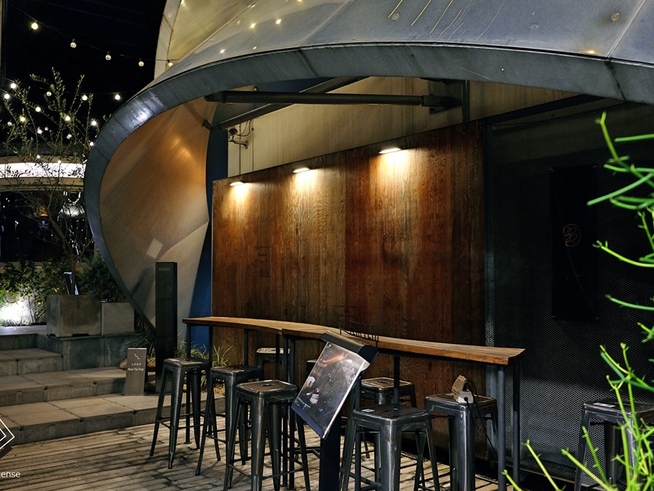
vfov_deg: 44.2
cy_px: 242
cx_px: 313
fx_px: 605
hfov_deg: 56.8
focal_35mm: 32
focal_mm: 19.6
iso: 800
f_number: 2.8
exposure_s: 1/30
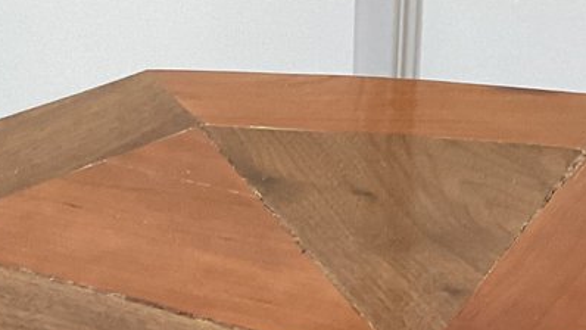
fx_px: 1865
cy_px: 614
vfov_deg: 9.6
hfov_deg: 17.8
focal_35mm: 120
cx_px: 434
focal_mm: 3
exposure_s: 1/60
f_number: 1.8
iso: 100
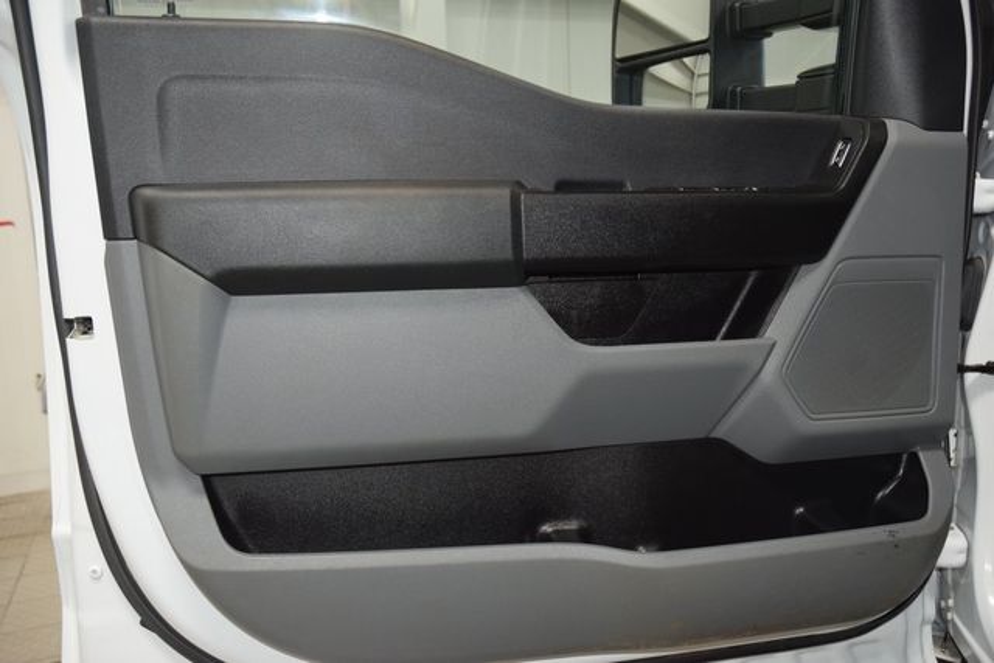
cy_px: 332
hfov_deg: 57.2
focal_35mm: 33
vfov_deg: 40.0
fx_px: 911
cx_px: 497
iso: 800
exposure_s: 1/60
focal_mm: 22
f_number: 4
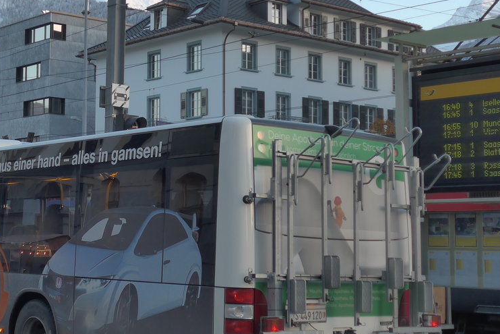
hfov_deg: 26.9
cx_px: 115
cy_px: 146
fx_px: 1028
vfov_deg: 18.4
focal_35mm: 74
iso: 160
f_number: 2.8
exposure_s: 1/125
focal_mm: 9
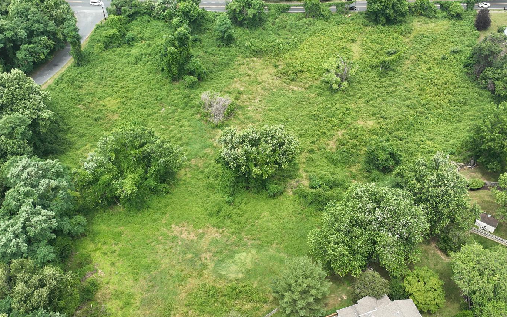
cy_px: 128
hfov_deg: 51.5
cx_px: 268
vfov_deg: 33.5
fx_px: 525
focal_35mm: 38
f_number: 2.8
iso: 100
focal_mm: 12.29
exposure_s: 1/800
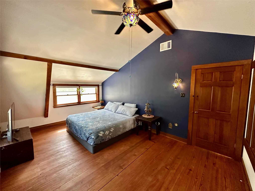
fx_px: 103
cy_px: 96
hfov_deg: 102.1
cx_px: 128
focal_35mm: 14
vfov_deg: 85.7
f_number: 2.2
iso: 320
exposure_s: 1/77
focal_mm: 2.22
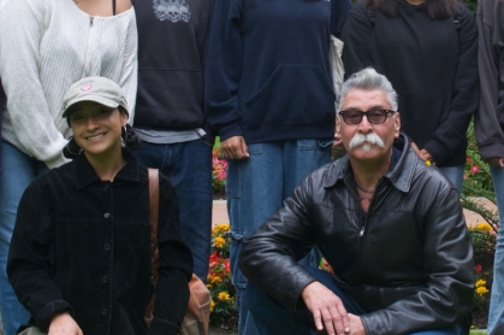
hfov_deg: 19.1
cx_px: 378
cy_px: 34
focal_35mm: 106
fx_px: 1485
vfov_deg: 12.7
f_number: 7.1
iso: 200
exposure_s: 1/50
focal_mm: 29
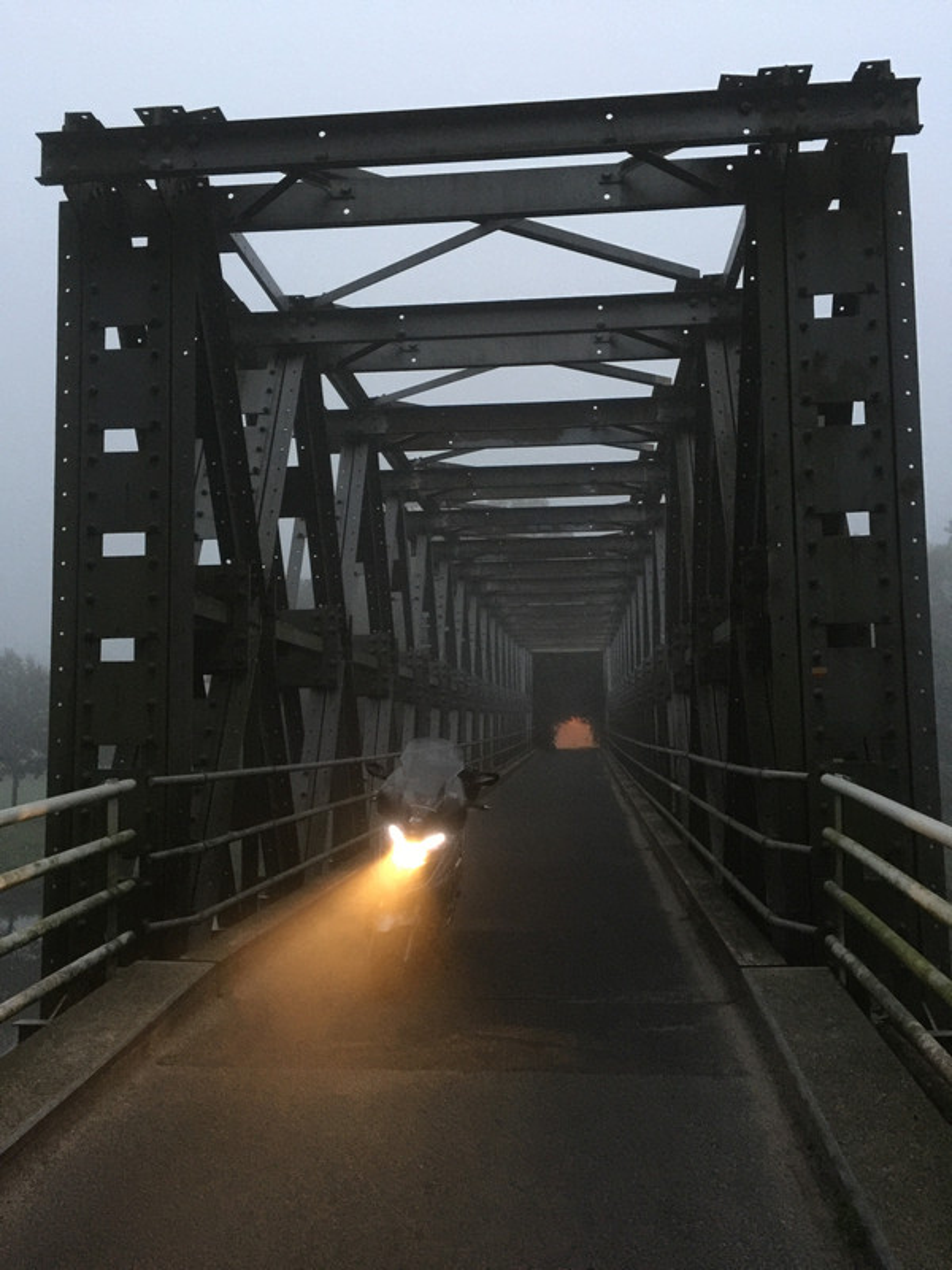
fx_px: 1063
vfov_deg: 61.7
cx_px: 476
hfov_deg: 48.2
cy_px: 635
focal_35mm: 29
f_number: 2.2
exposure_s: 1/8
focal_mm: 4.15
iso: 200
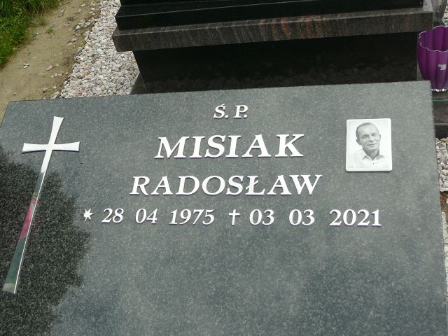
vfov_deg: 32.2
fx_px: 582
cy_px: 168
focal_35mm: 45
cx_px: 224
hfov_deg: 42.1
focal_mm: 6.7
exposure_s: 1/500
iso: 80
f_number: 3.2
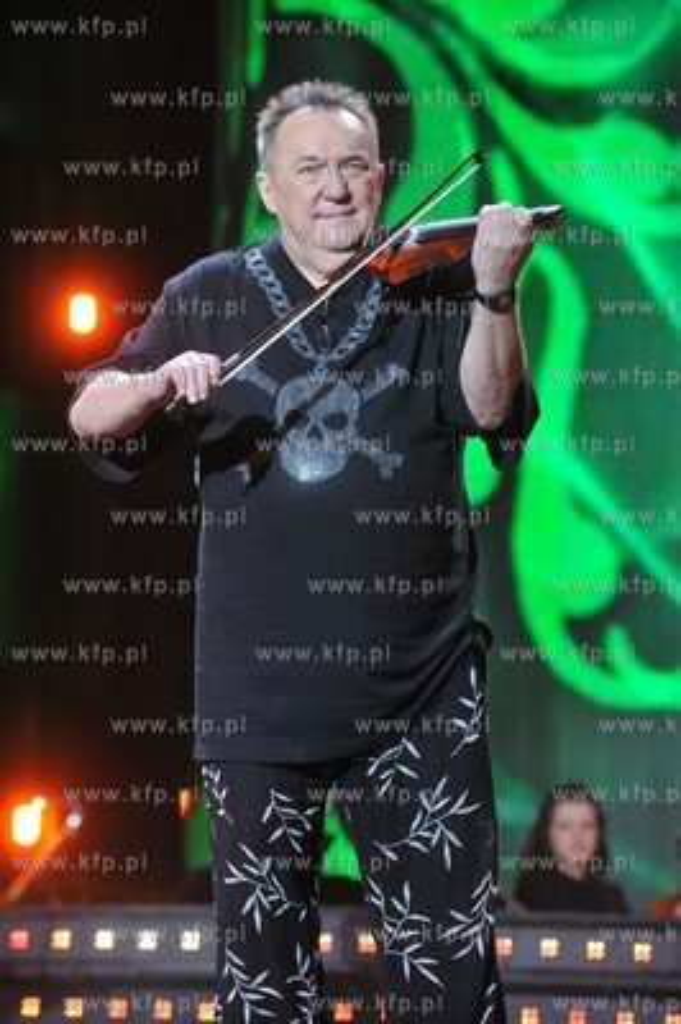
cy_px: 512
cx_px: 340
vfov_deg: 11.4
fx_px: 5116
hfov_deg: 7.6
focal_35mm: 180
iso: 3200
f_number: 5.6
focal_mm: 180
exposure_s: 1/250
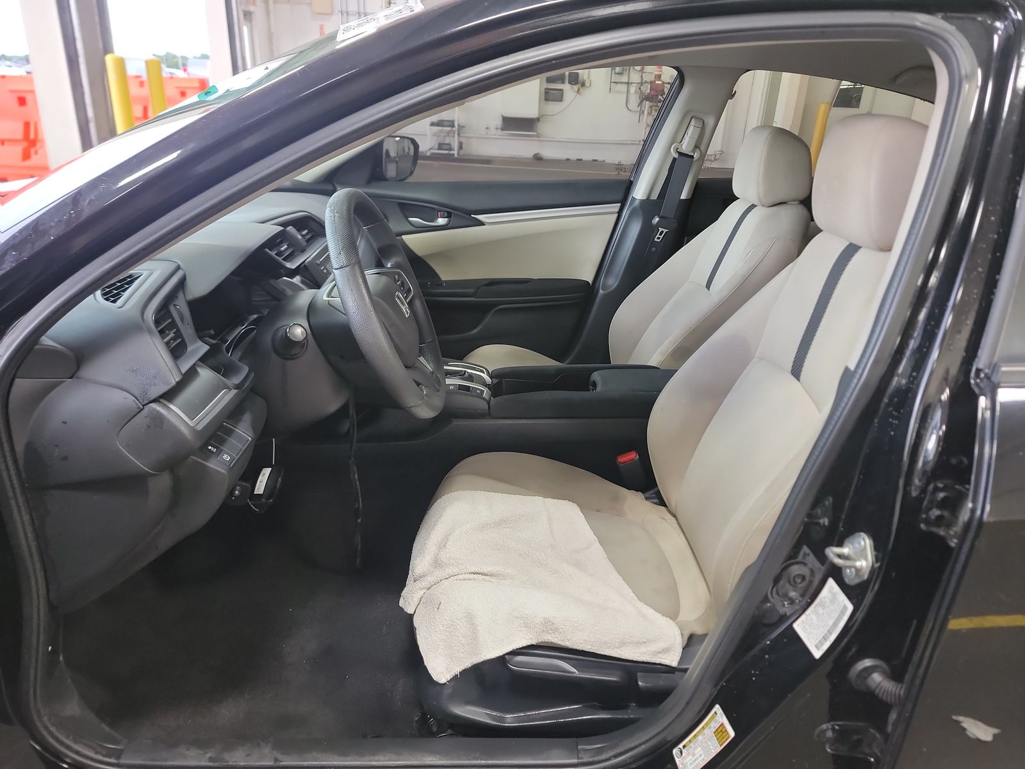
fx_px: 711
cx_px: 512
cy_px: 384
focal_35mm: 24
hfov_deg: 71.6
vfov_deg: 56.8
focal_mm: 6.7
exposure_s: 1/59
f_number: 1.8
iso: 551
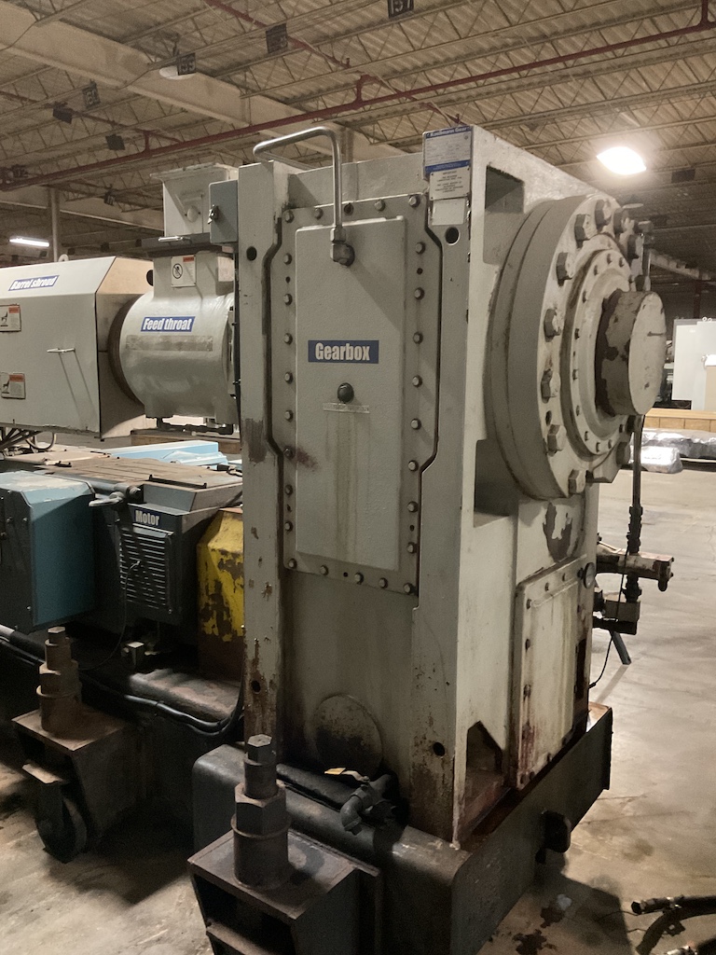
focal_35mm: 29
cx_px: 358
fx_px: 800
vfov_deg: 61.7
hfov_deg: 48.2
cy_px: 478
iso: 500
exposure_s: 1/24
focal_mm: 3
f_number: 1.8
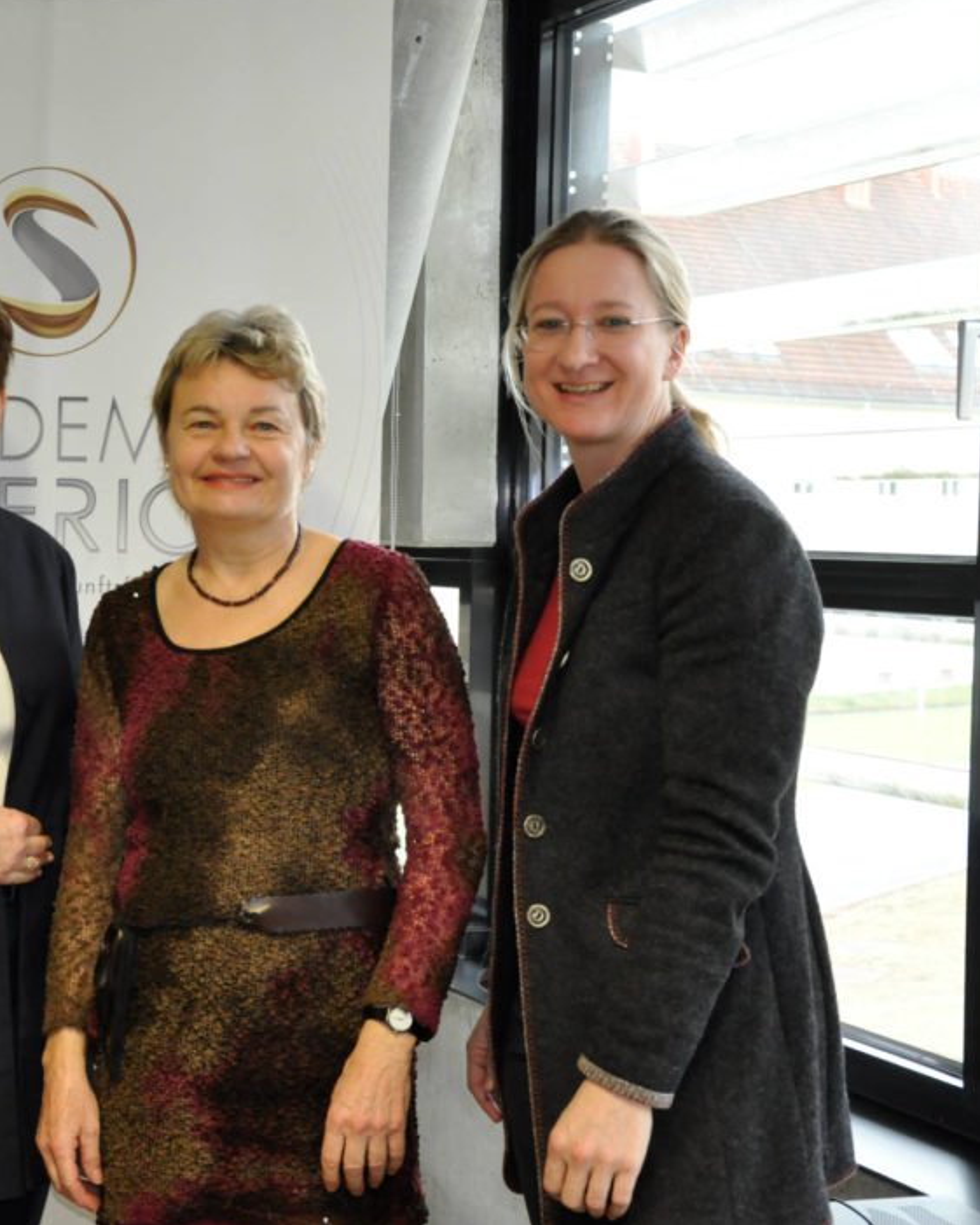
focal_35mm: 60
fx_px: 2175
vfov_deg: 31.4
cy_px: 609
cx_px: 176
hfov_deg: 24.9
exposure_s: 1/125
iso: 1250
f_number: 4.5
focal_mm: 28
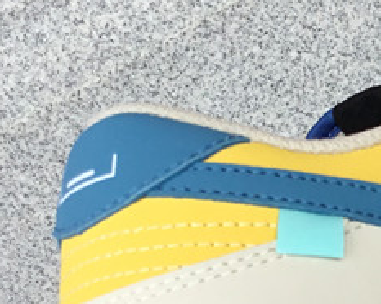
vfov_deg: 13.1
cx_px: 479
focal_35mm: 117
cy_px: 220
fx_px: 1318
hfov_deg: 15.7
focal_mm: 3.3
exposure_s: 1/397
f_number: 2.4
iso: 25
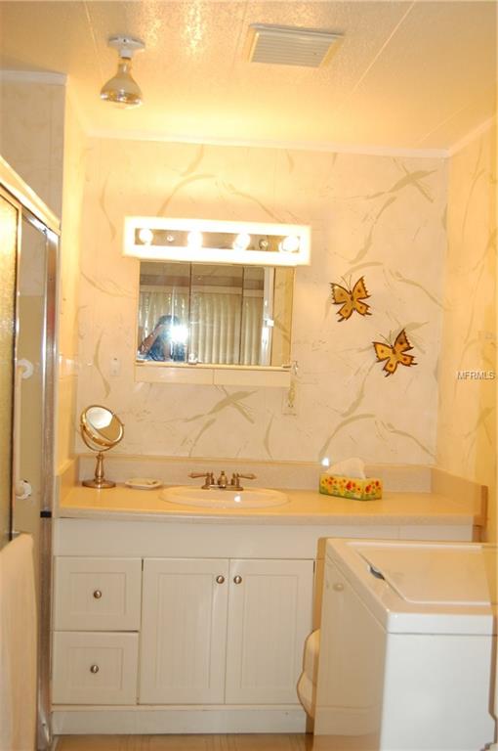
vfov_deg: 49.6
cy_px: 376
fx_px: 811
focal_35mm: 39
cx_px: 249
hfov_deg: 34.1
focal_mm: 26
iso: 400
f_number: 4.2
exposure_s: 1/60
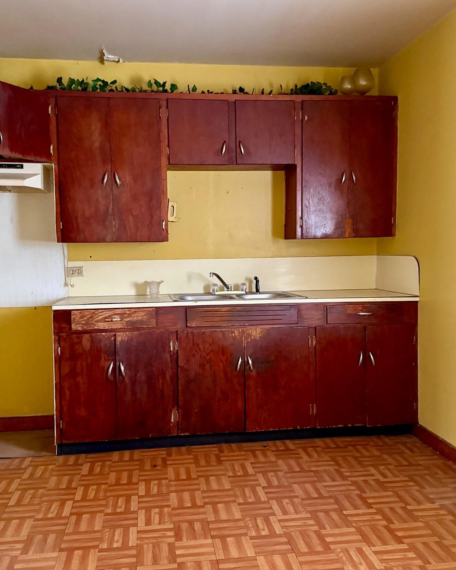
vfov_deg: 55.7
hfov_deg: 45.8
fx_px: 540
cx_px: 214
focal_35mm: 32
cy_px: 283
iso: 1000
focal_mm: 6.76
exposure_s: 1/37
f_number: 1.78
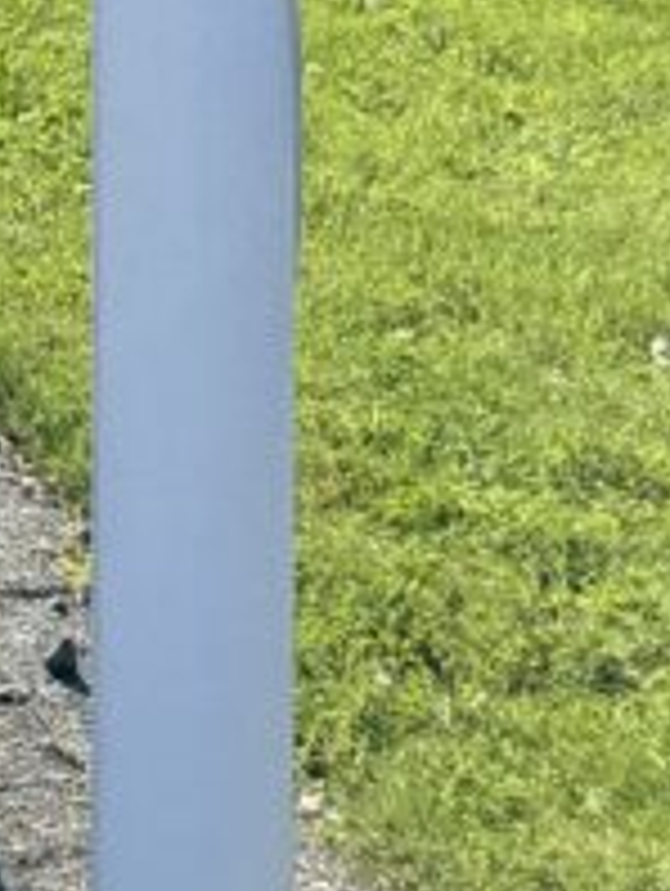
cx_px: -814
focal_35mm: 124
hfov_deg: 10.6
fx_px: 3193
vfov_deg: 13.8
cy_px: -796
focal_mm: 6.76
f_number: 1.78
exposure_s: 1/3413
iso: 80
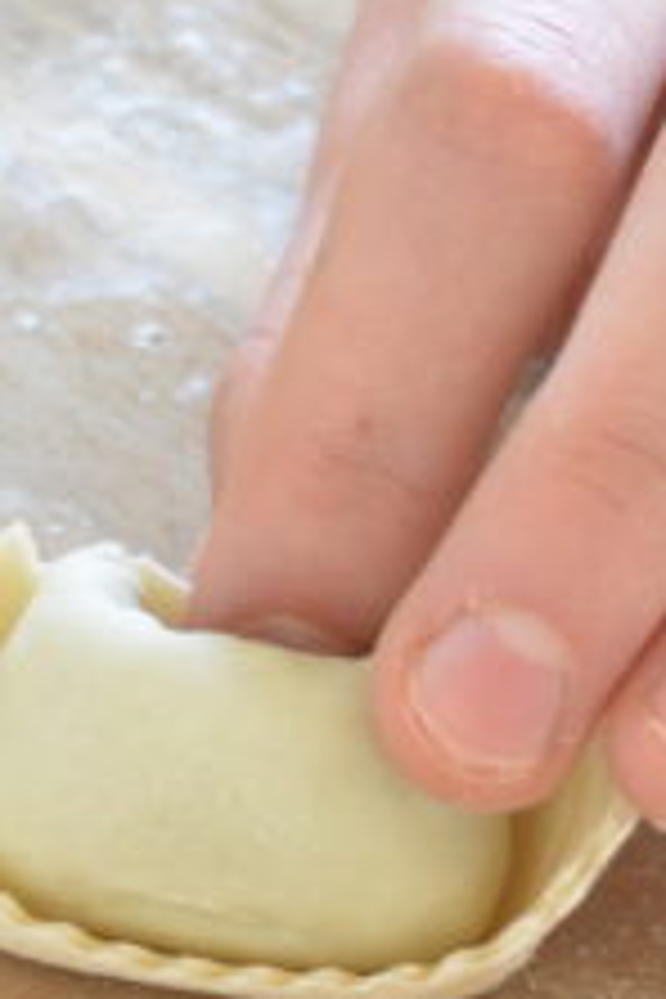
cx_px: -340
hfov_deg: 1.9
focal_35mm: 727
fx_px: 20181
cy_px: 778
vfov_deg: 2.8
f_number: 8
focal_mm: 105
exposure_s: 1/1.6
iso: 200
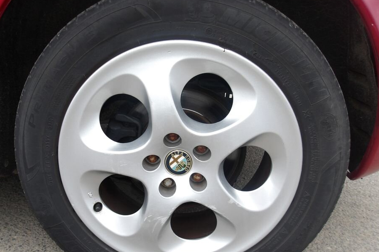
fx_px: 337
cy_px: 142
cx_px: 167
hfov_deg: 58.6
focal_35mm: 32
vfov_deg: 41.0
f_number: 3
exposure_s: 1/243
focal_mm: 4.9
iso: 100
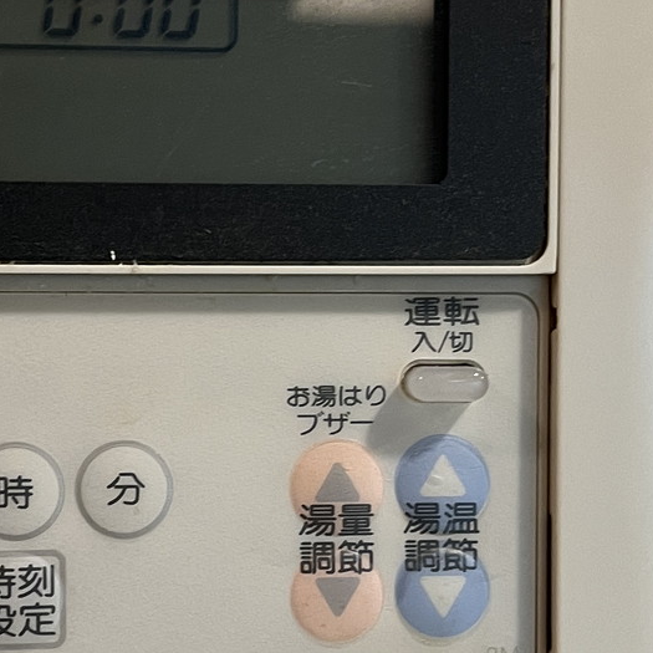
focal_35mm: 84
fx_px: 1793
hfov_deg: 20.5
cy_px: 405
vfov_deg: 20.6
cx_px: 173
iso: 125
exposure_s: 1/50
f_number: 1.6
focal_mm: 5.1
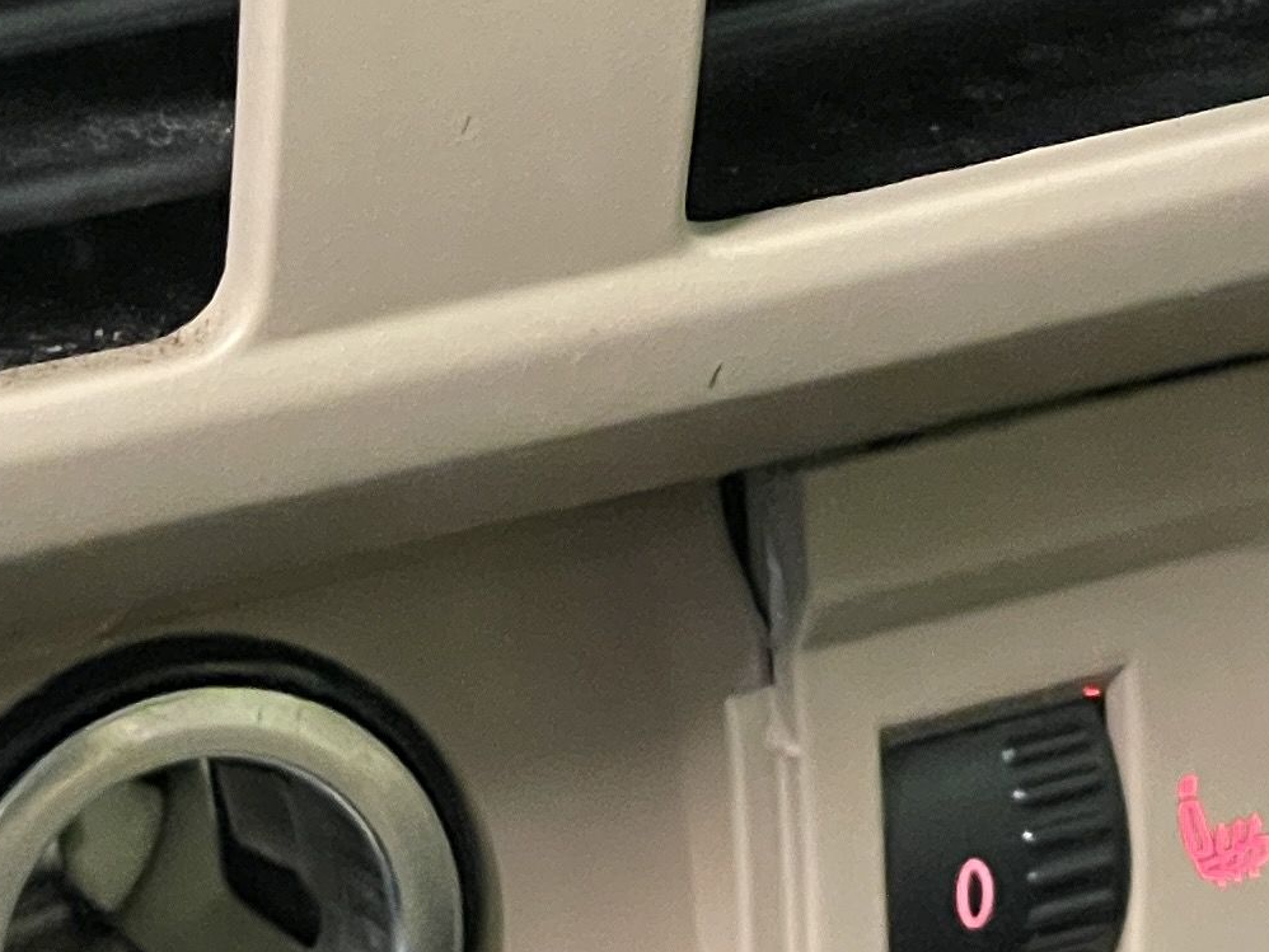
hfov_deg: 9.4
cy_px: 801
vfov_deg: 7.1
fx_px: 7700
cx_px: 289
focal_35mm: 210
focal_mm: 6
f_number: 2
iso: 800
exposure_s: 1/33
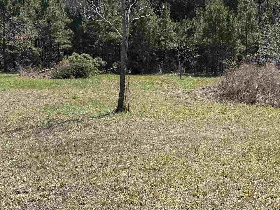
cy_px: 115
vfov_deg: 22.9
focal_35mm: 64
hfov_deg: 29.6
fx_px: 518
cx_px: 222
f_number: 1.78
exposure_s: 1/2907
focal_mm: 6.76
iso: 80
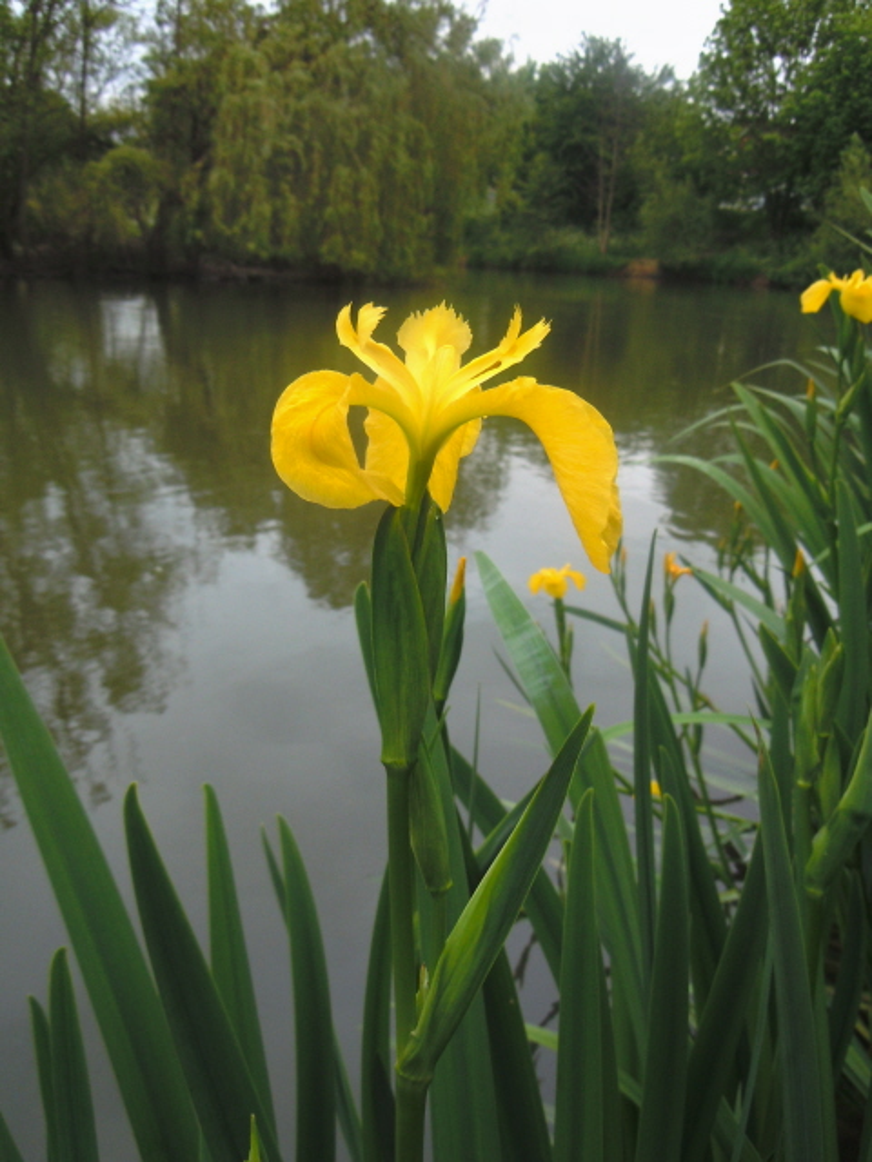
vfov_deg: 60.0
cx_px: 436
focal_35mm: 30
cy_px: 581
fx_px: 1008
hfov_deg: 46.8
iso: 100
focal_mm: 5.4
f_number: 3.5
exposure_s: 1/400
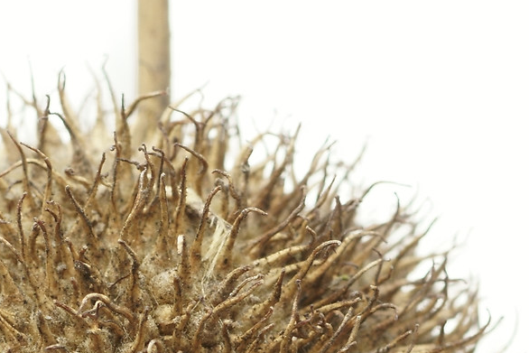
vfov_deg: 6.3
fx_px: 3161
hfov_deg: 9.6
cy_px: 451
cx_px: 153
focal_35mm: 215
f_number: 6.3
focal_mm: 35
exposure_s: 1/80
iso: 250
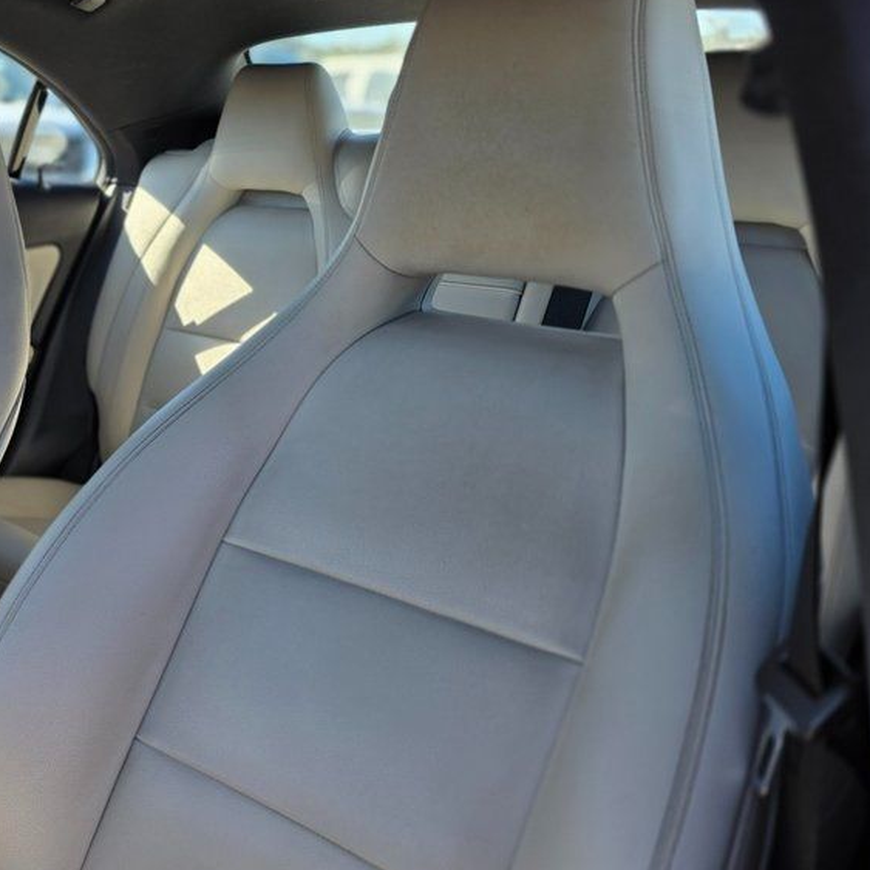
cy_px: 376
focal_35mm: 37
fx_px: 1052
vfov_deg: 44.8
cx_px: 93
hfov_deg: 41.5
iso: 25
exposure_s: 1/359
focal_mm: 6.3
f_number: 1.7
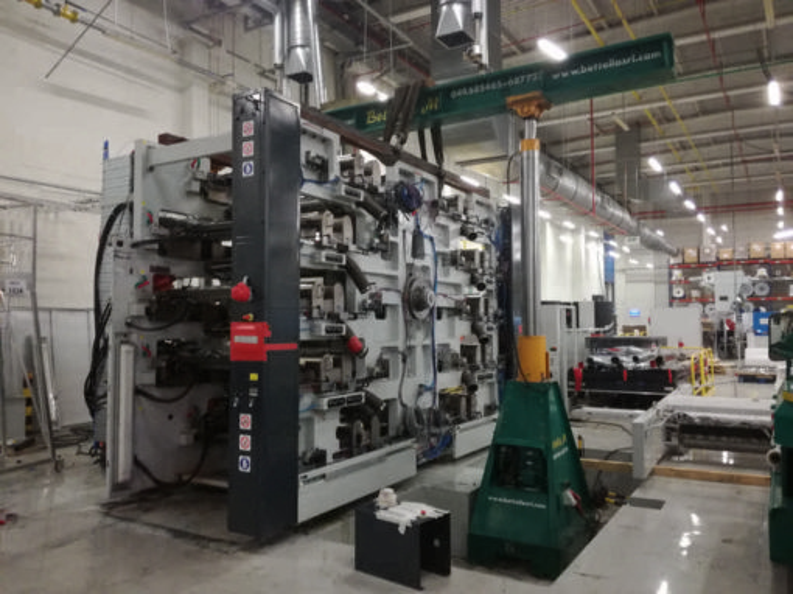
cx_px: 396
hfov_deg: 65.3
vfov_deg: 51.3
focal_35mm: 27
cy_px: 297
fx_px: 618
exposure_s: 1/33.3
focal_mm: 3.79
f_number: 2
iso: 400
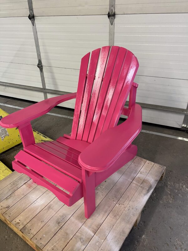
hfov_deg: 53.1
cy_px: 126
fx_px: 188
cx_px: 94
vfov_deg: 67.3
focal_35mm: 26
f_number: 1.5
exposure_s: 1/60
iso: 160
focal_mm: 5.7
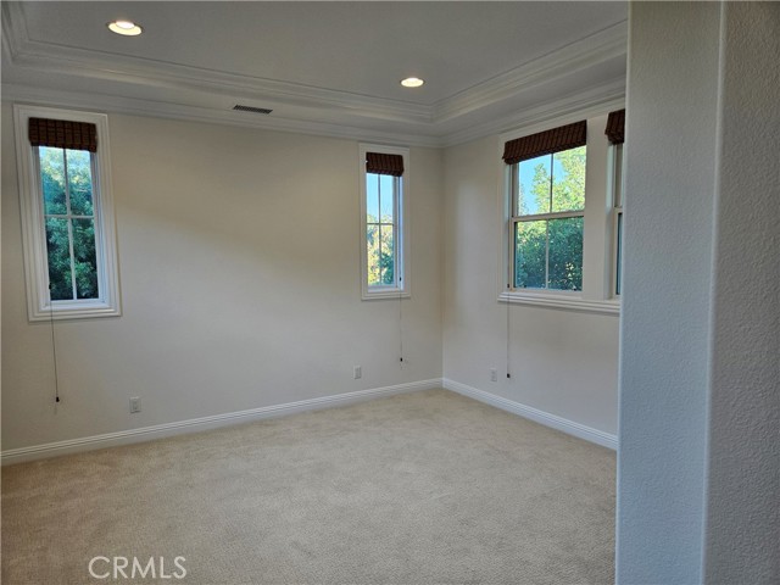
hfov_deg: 73.9
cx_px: 390
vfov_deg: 58.9
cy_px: 292
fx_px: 518
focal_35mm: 23
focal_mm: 5.4
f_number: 1.8
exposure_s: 1/120
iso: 64
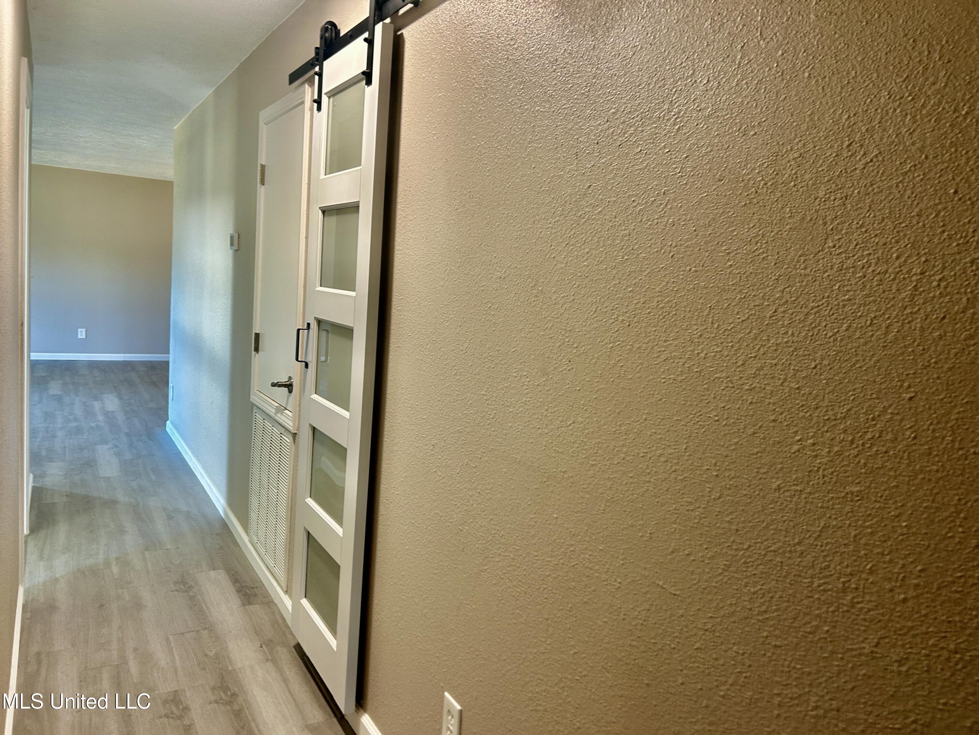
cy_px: 368
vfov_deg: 53.1
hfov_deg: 67.3
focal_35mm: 26
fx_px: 735
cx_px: 490
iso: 125
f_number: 1.5
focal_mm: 5.7
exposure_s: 1/60
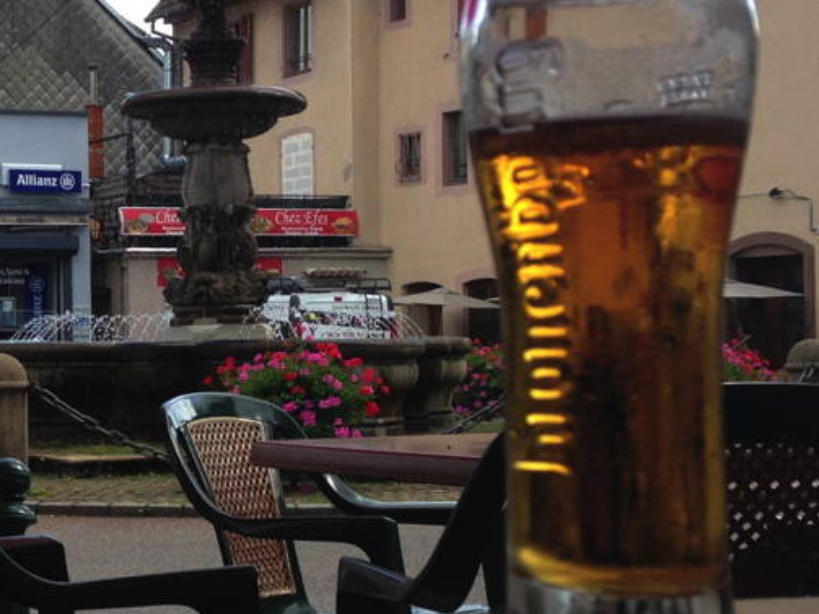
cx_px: 42
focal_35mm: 84
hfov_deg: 22.6
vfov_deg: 17.6
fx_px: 1987
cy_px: 332
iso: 50
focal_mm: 4.12
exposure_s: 1/404
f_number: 2.4
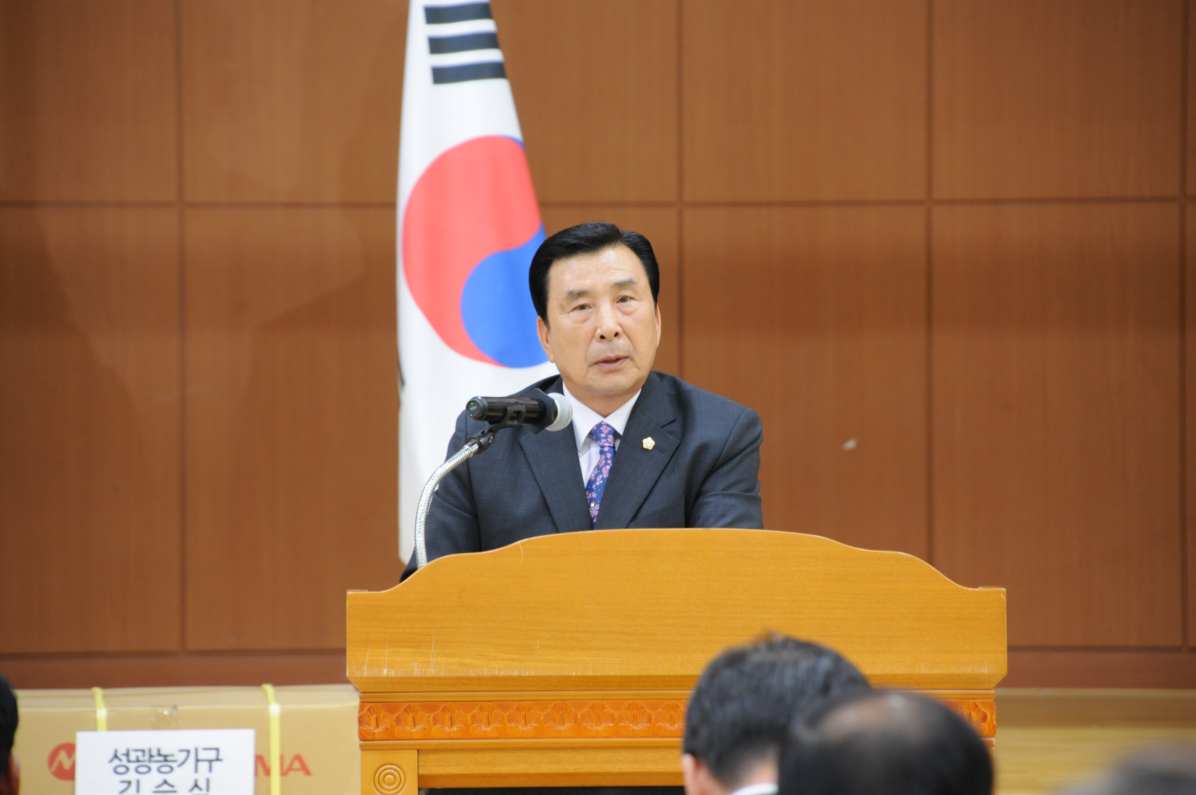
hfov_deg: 8.1
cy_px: 398
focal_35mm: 255
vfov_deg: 5.4
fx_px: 8461
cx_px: 598
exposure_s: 1/15
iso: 800
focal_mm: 170
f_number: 6
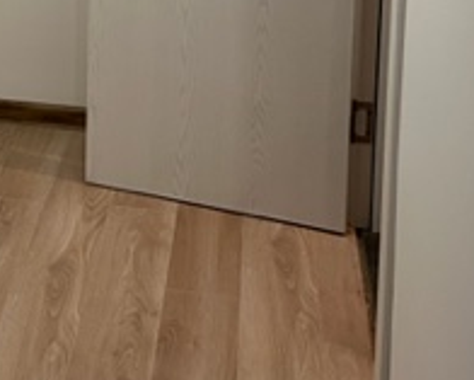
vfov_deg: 16.4
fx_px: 1165
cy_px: -232
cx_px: 22
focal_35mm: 83
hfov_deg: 22.3
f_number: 1.6
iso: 80
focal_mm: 5.1
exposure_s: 1/50
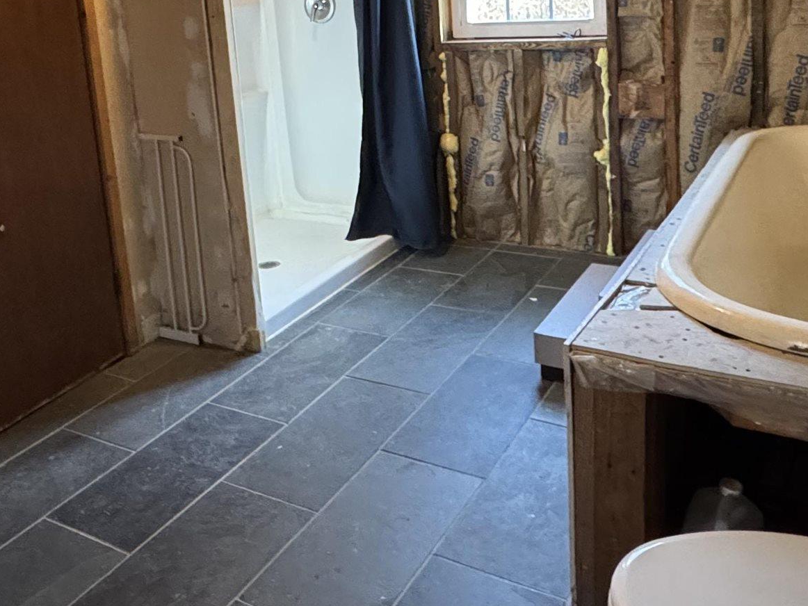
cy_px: 106
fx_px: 864
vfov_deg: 37.1
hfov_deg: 50.0
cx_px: 353
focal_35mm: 37
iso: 1000
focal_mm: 2.22
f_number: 2.2
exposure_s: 1/60
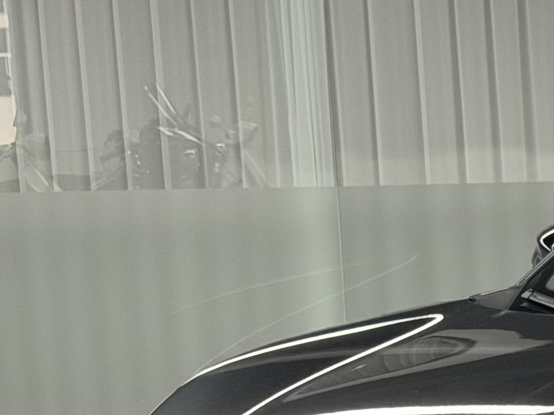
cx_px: 985
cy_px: 452
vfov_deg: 8.0
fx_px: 2961
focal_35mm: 185
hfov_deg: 10.1
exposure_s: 1/246
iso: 320
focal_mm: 6.76
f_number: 1.78
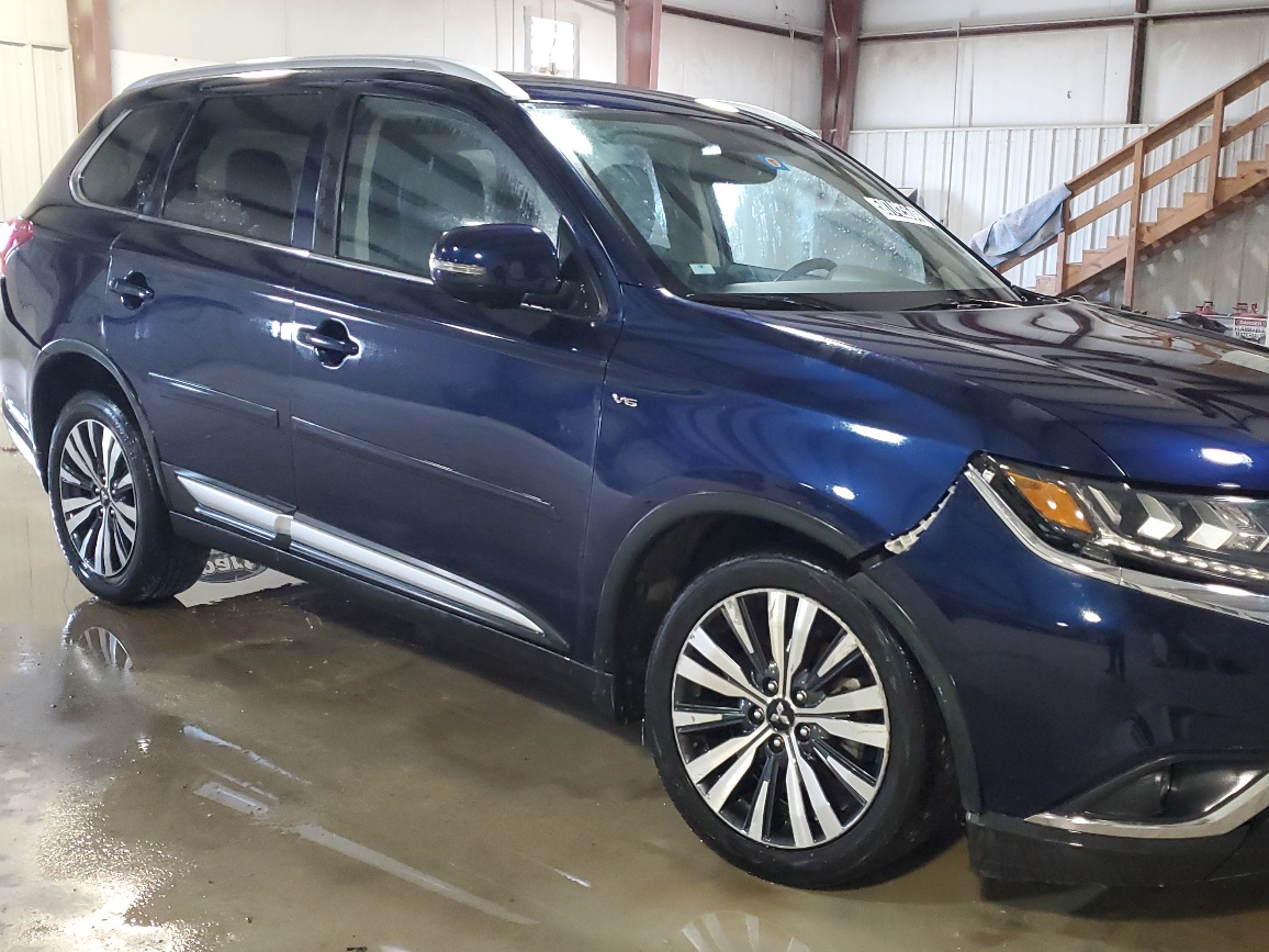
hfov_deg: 51.1
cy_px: 485
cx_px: 737
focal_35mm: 36
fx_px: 1320
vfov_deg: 39.7
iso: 321
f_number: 1.5
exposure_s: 1/40
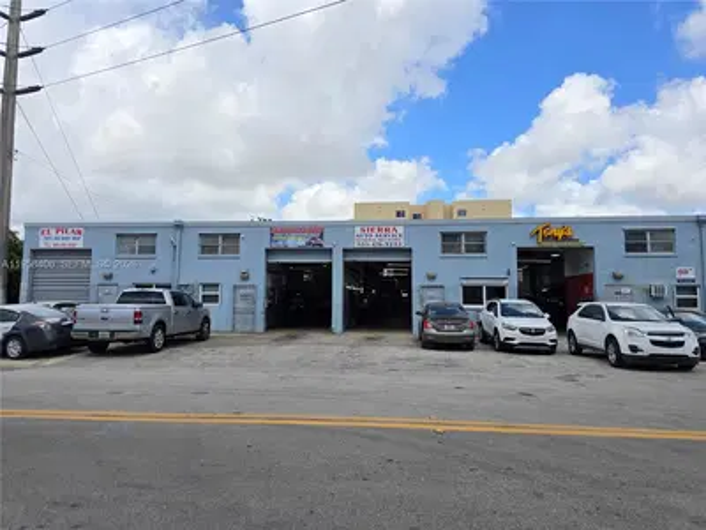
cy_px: 265
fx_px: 469
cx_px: 353
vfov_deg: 58.9
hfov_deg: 73.9
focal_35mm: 23
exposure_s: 1/885
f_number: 1.7
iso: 12
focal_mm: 6.3
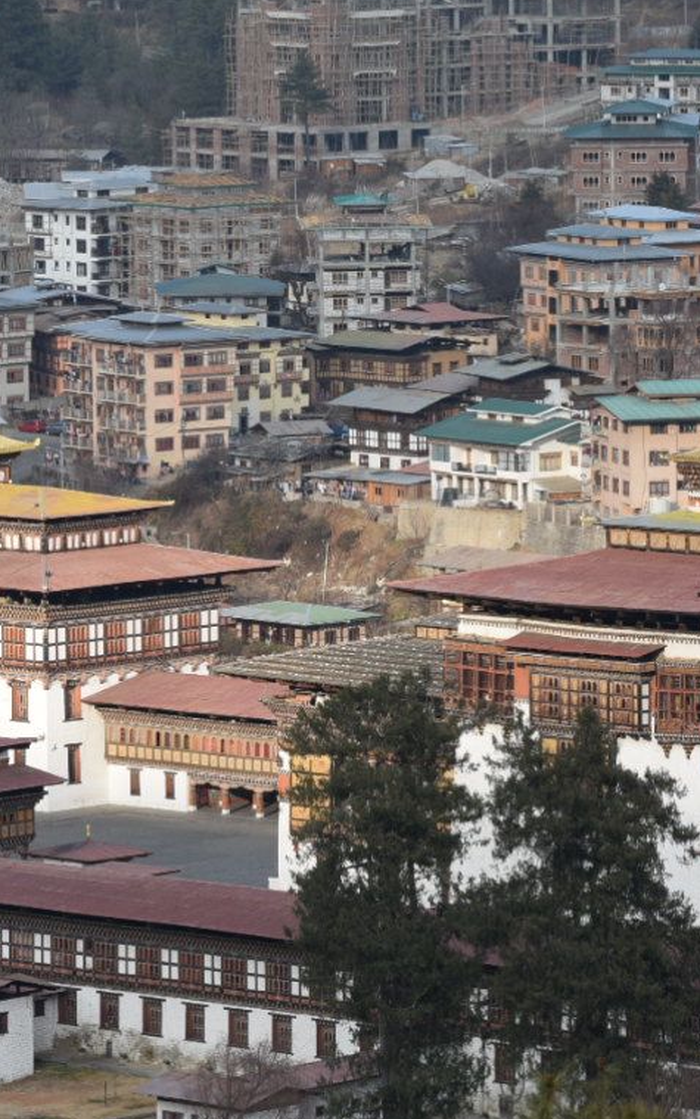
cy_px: 509
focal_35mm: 300
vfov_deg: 7.0
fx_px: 9148
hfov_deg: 4.4
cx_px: 261
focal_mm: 92
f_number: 8
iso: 200
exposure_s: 1/250
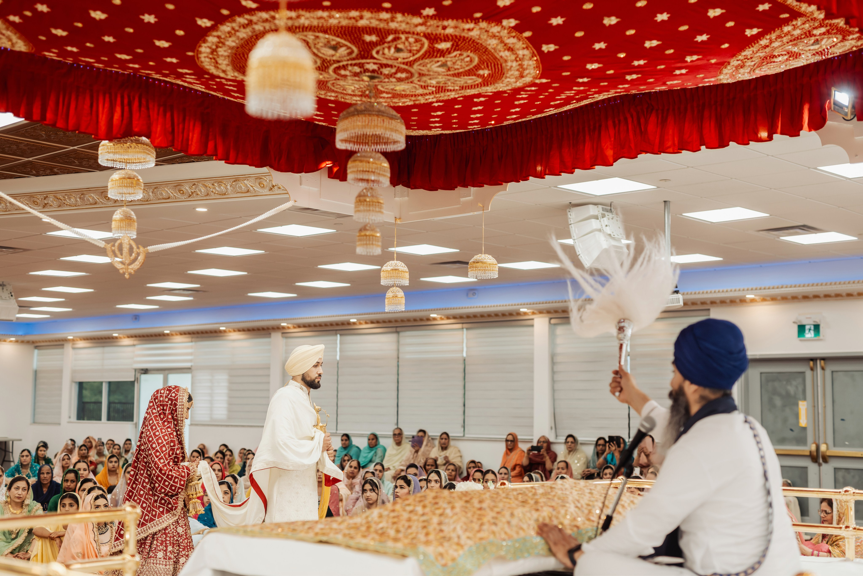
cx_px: 432
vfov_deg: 27.0
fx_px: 1199
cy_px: 288
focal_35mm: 50
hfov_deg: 39.6
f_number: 2.2
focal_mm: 50
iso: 200
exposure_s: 1/200
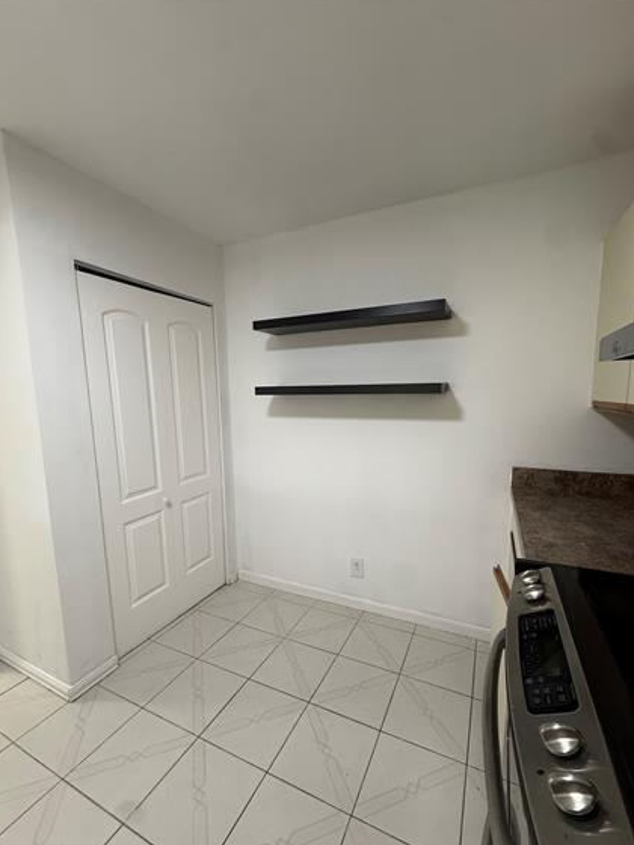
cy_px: 444
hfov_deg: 81.7
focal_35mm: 15
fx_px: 366
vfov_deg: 98.1
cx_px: 323
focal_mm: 2.22
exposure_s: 1/60
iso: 200
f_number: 2.2
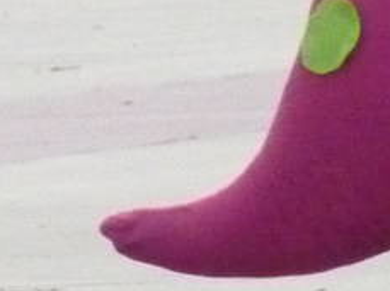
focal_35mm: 2100
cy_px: -153
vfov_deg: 0.7
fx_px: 23622
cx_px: 664
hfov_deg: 0.9
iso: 800
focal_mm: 49.2
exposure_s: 1/250
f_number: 4.9
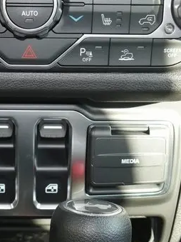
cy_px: 98
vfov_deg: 22.5
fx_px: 607
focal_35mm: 87
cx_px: 33
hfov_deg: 16.8
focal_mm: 23
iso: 640
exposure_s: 1/60
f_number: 5.1
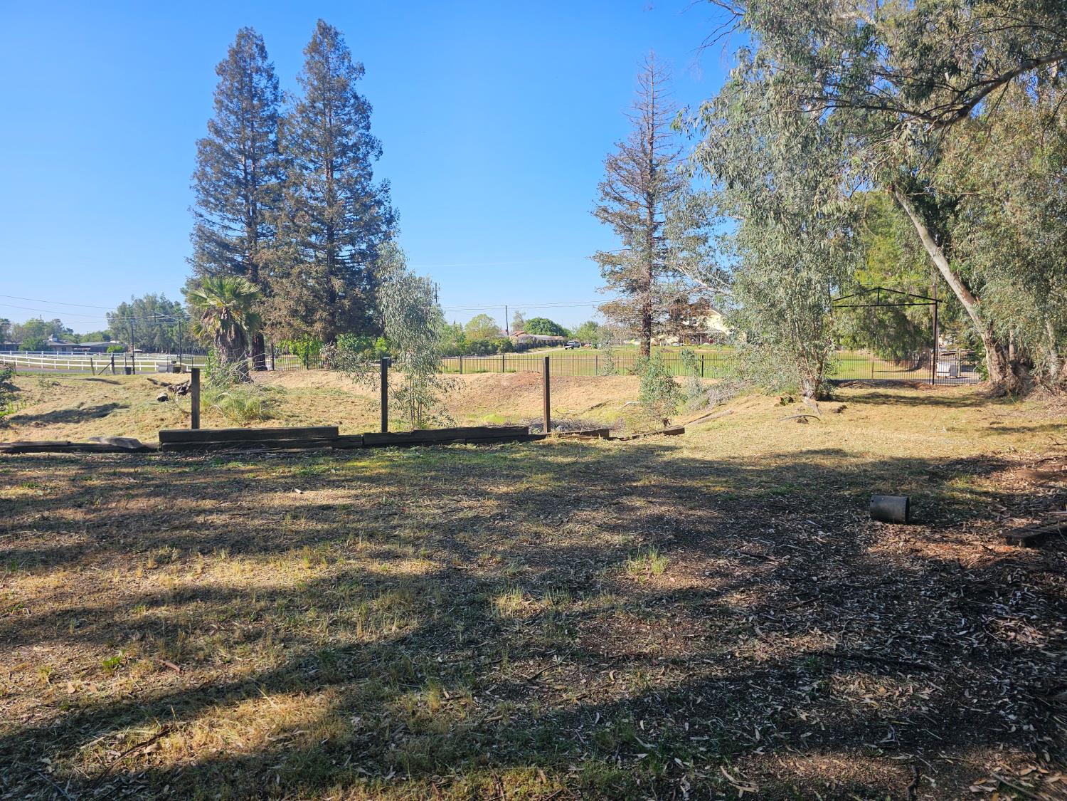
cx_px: 534
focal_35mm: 23
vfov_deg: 58.9
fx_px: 709
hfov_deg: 73.9
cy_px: 400
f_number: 1.7
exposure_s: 1/385
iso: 10
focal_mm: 6.3
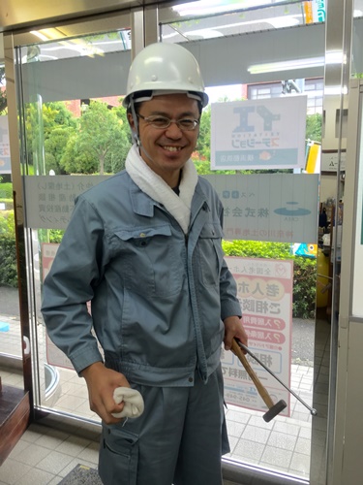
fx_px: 405
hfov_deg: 48.2
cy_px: 242
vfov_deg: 61.7
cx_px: 182
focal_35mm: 29
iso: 32
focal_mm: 4.15
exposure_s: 1/60
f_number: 2.2
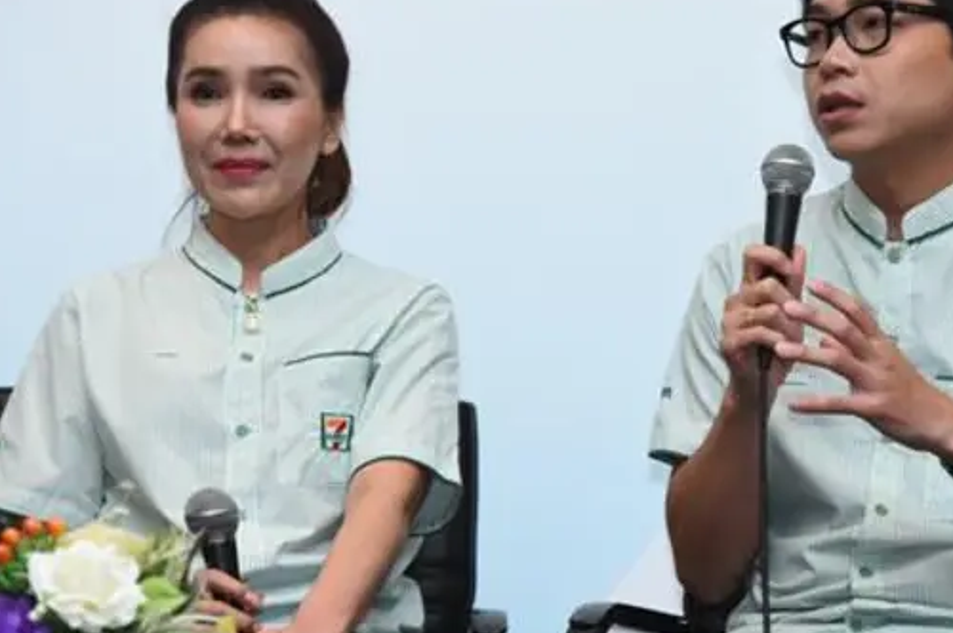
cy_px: 302
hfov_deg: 8.5
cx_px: 614
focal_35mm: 242
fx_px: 6398
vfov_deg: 5.7
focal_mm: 155
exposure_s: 1/160
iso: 1250
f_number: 5.6
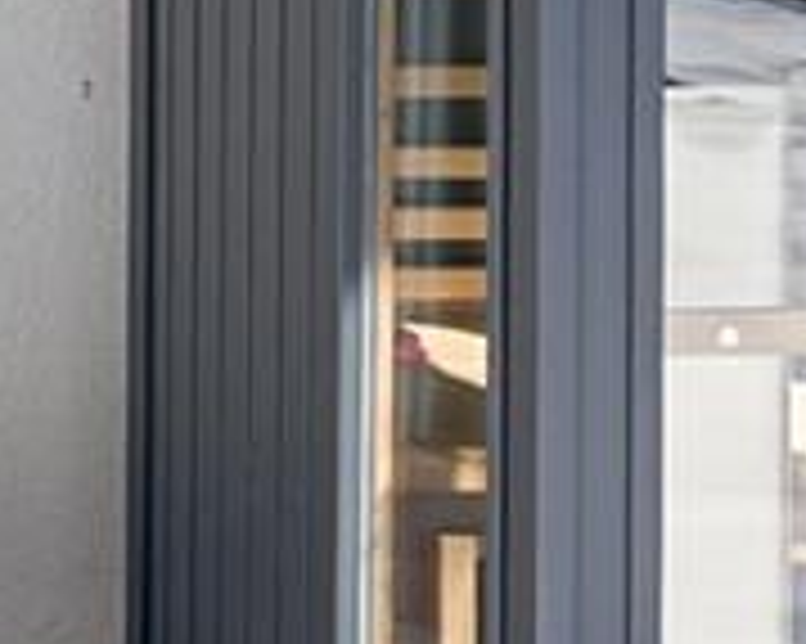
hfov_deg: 12.5
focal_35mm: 134
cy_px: -288
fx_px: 3195
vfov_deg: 11.1
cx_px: -847
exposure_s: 1/1600
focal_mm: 16
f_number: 2.8
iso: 80
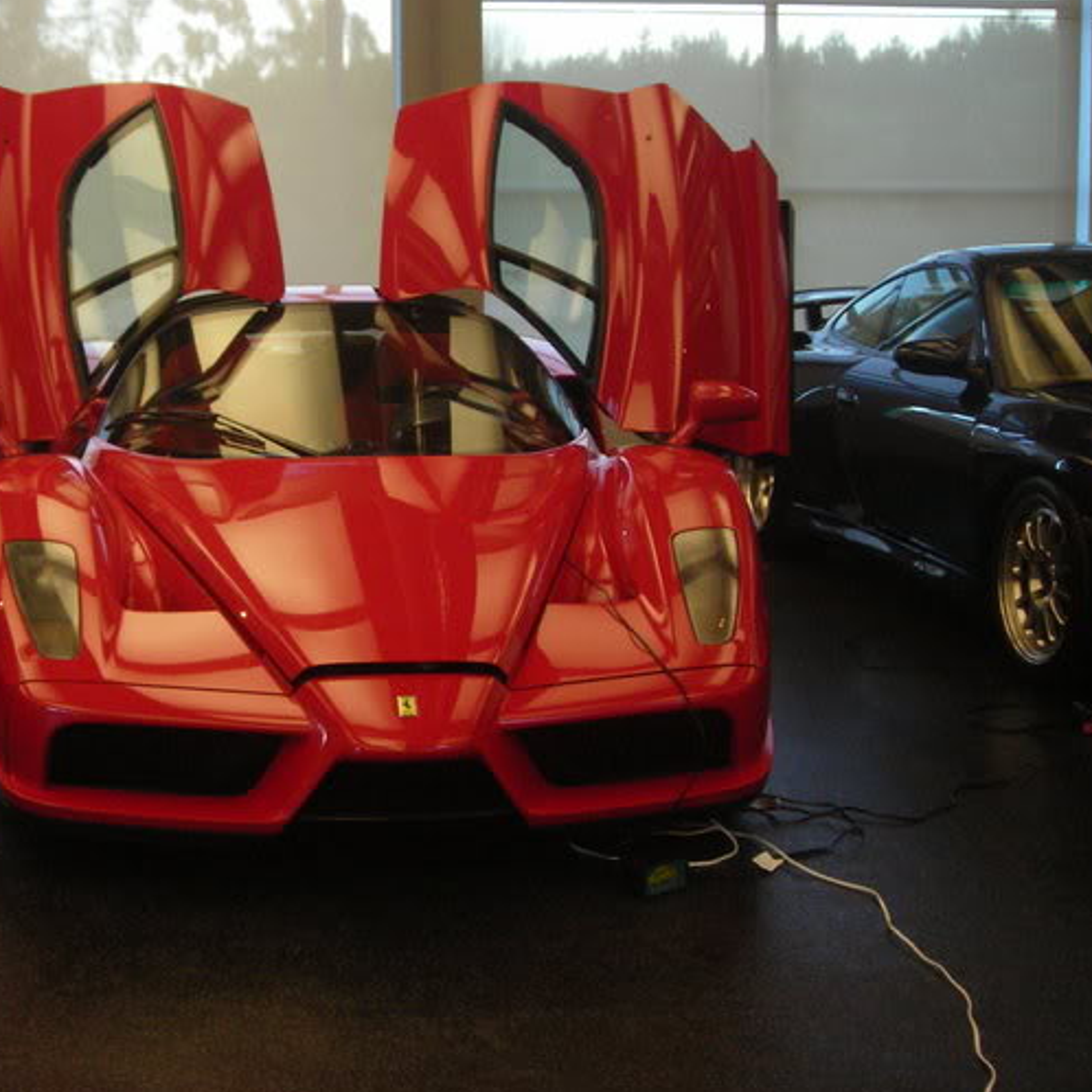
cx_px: 318
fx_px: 1927
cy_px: 447
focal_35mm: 54
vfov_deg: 31.6
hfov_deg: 31.2
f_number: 3.2
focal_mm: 6.3
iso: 200
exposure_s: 1/30
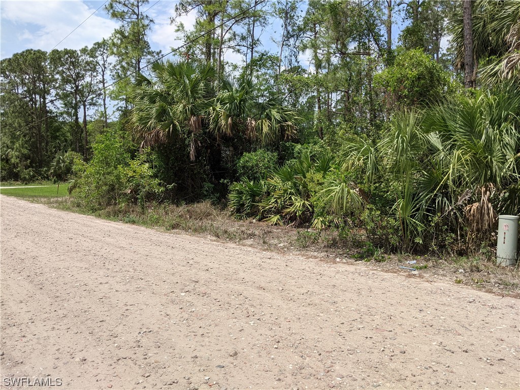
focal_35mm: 27
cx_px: 260
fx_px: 406
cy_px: 195
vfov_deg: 51.4
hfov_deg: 65.3
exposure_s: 1/3906
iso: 52
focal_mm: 4.44
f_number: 1.8
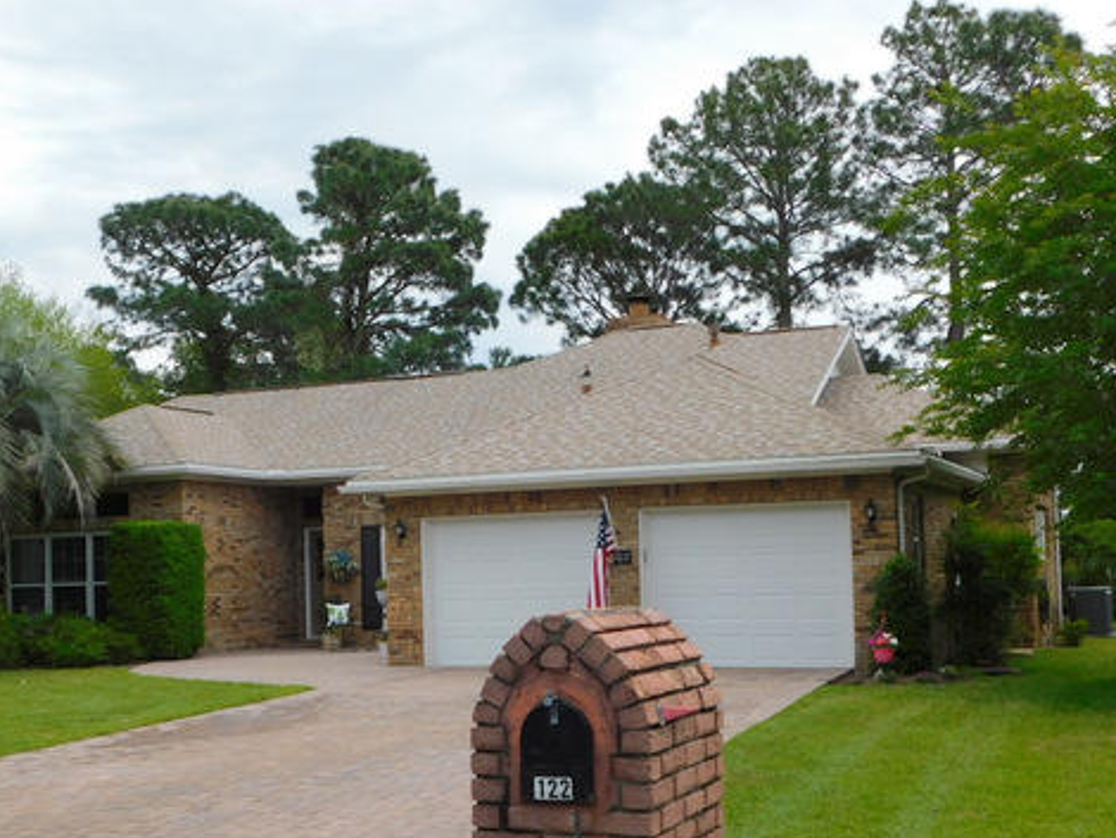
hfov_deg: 38.7
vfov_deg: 29.7
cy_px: 487
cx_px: 451
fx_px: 1581
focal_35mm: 49
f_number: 3.5
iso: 125
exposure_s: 1/1250
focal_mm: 6.3
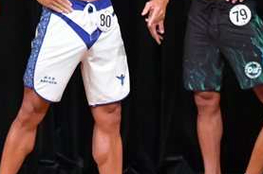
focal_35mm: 798
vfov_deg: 1.7
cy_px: 18
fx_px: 5823
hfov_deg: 2.6
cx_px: 178
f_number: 5.6
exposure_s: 1/400
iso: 5000
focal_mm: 190
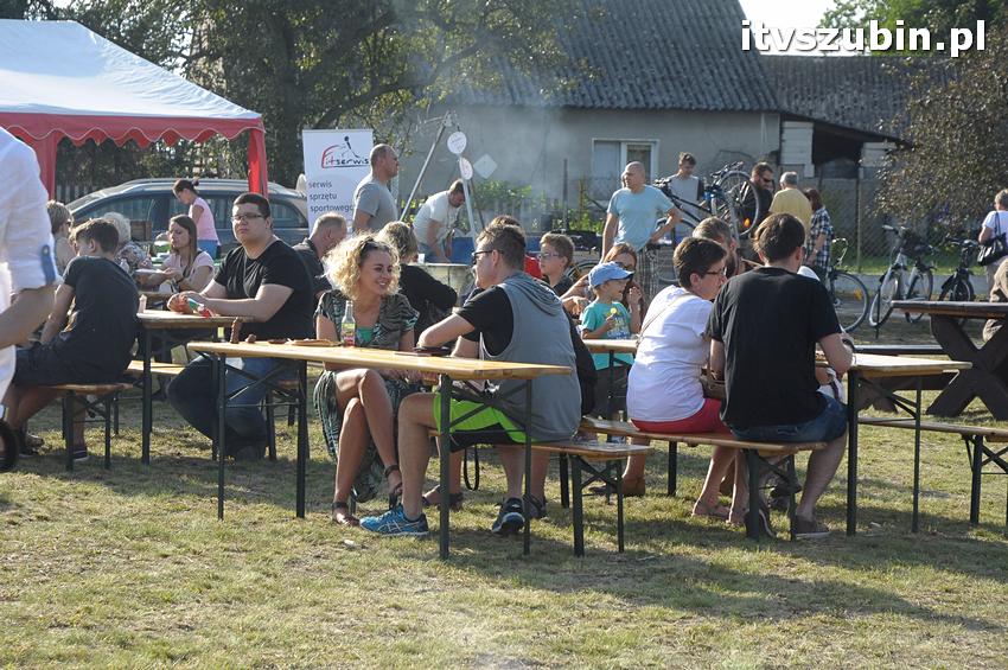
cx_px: 504
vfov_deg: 13.0
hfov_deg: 19.5
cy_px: 335
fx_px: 2937
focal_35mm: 105
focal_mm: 70
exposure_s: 1/1000
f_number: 8
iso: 800
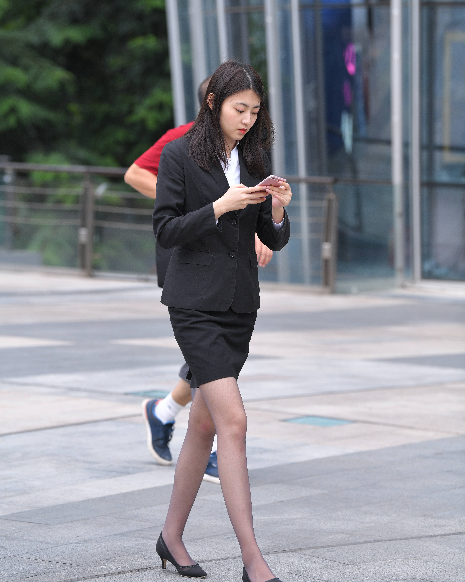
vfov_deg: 12.6
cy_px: 282
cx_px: 233
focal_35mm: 153
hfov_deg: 10.1
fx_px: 2632
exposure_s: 1/640
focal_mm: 135
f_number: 4
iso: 560
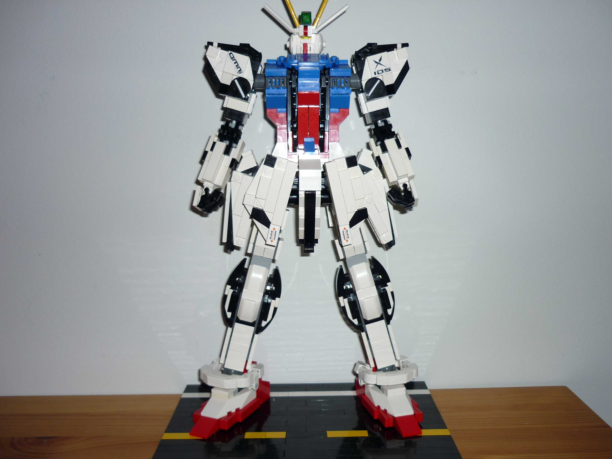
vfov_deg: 42.9
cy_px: 230
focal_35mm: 33
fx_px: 583
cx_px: 306
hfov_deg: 55.4
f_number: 2.8
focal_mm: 5.5
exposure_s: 1/30
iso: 100
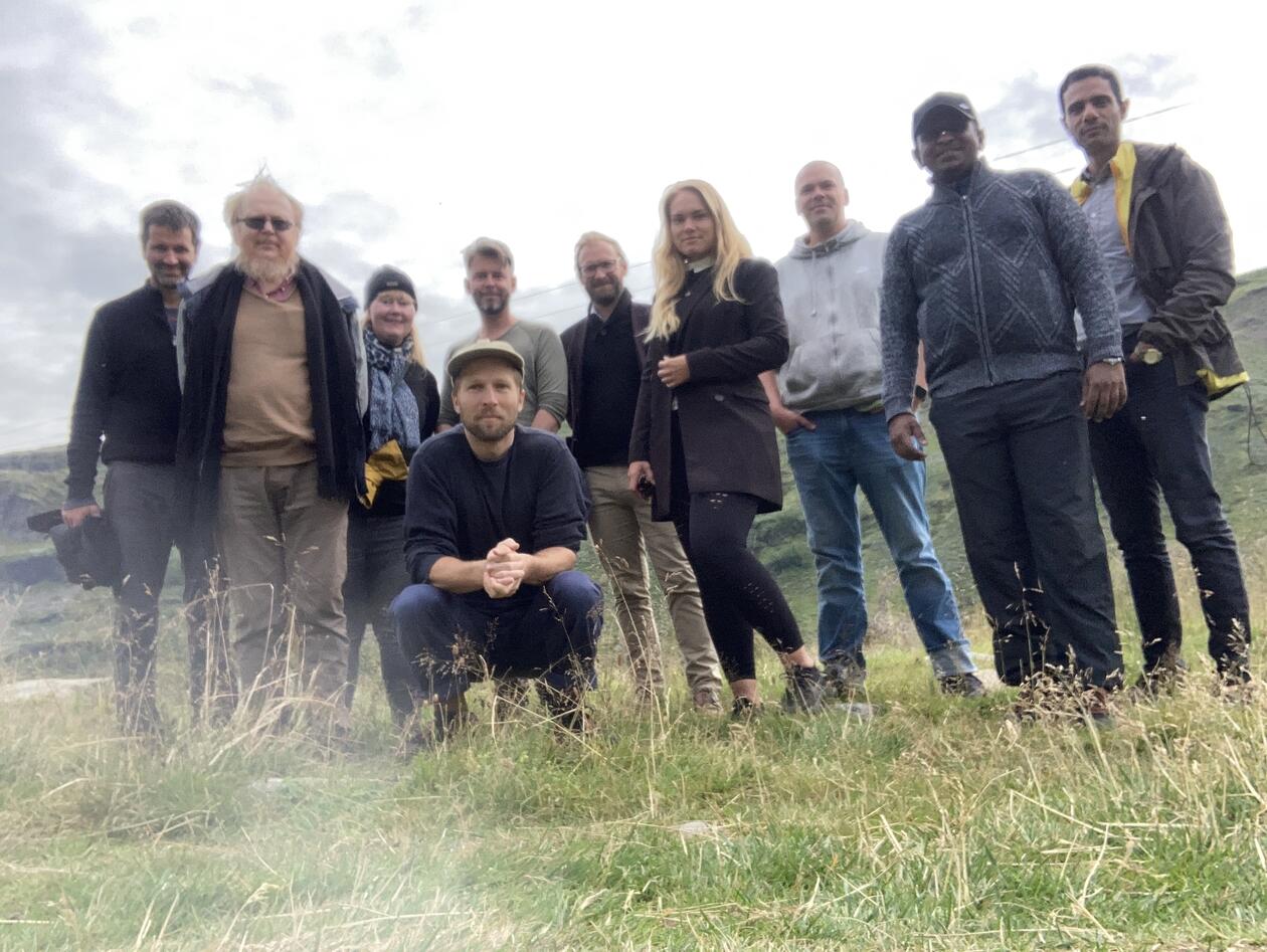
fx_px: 1172
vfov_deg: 44.2
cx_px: 634
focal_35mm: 32
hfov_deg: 56.8
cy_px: 476
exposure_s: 1/948
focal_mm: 2.87
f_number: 2.2
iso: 20
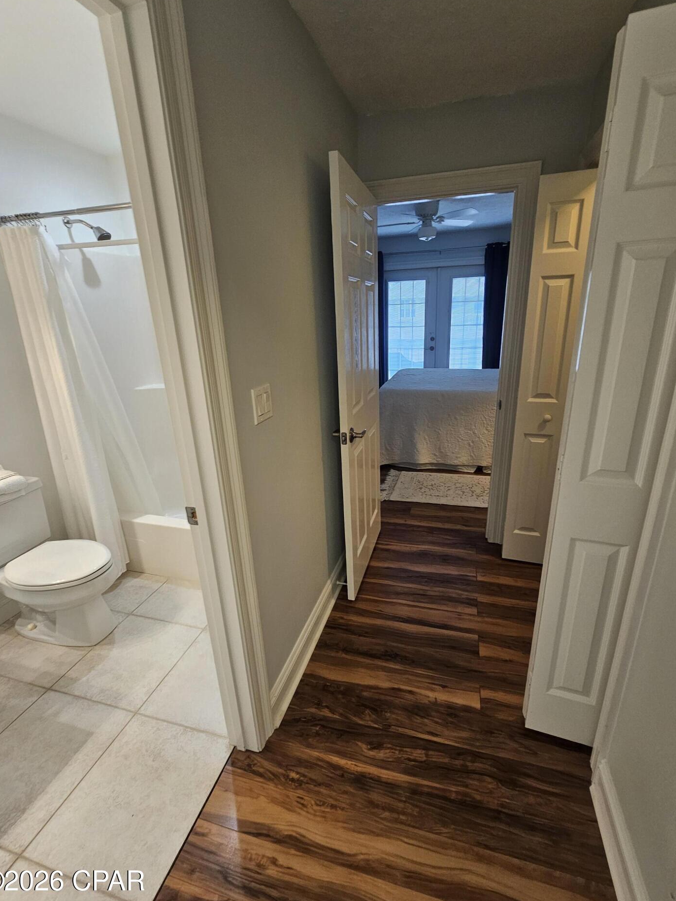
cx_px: 345
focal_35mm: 14
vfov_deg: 102.0
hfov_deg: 85.7
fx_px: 364
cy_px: 440
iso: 160
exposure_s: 1/60
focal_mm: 2.2
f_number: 2.2
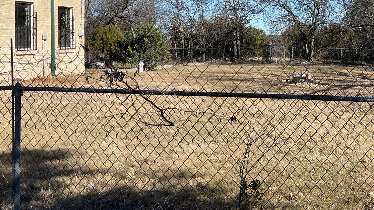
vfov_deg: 22.6
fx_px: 516
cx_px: 277
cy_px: 26
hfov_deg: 38.9
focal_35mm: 52
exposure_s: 1/4902
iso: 50
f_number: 1.6
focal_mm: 5.1
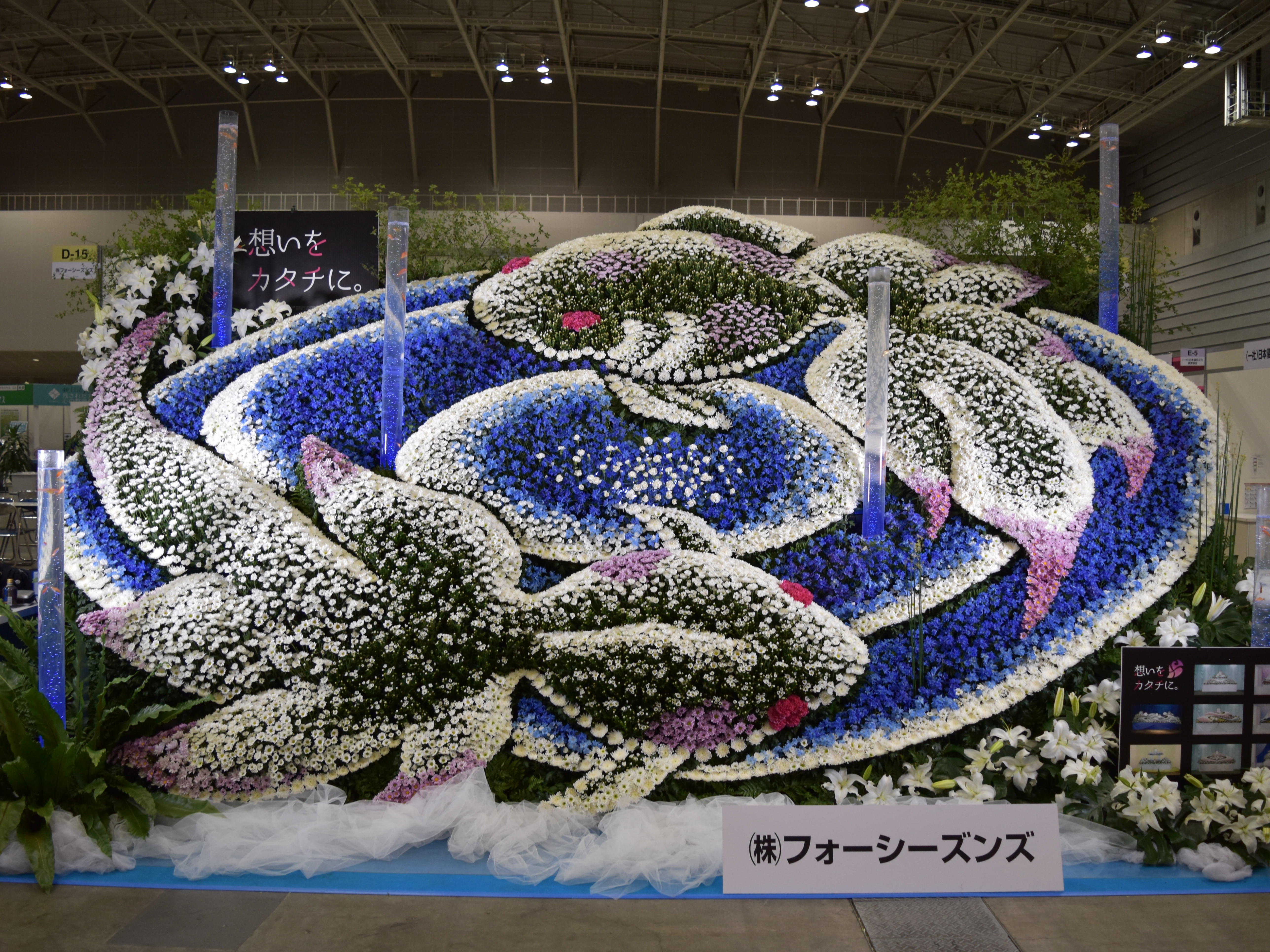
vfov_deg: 54.9
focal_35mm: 25
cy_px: 476
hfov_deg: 69.4
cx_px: 635
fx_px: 917
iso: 360
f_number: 3.7
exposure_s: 1/30
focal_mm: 4.5
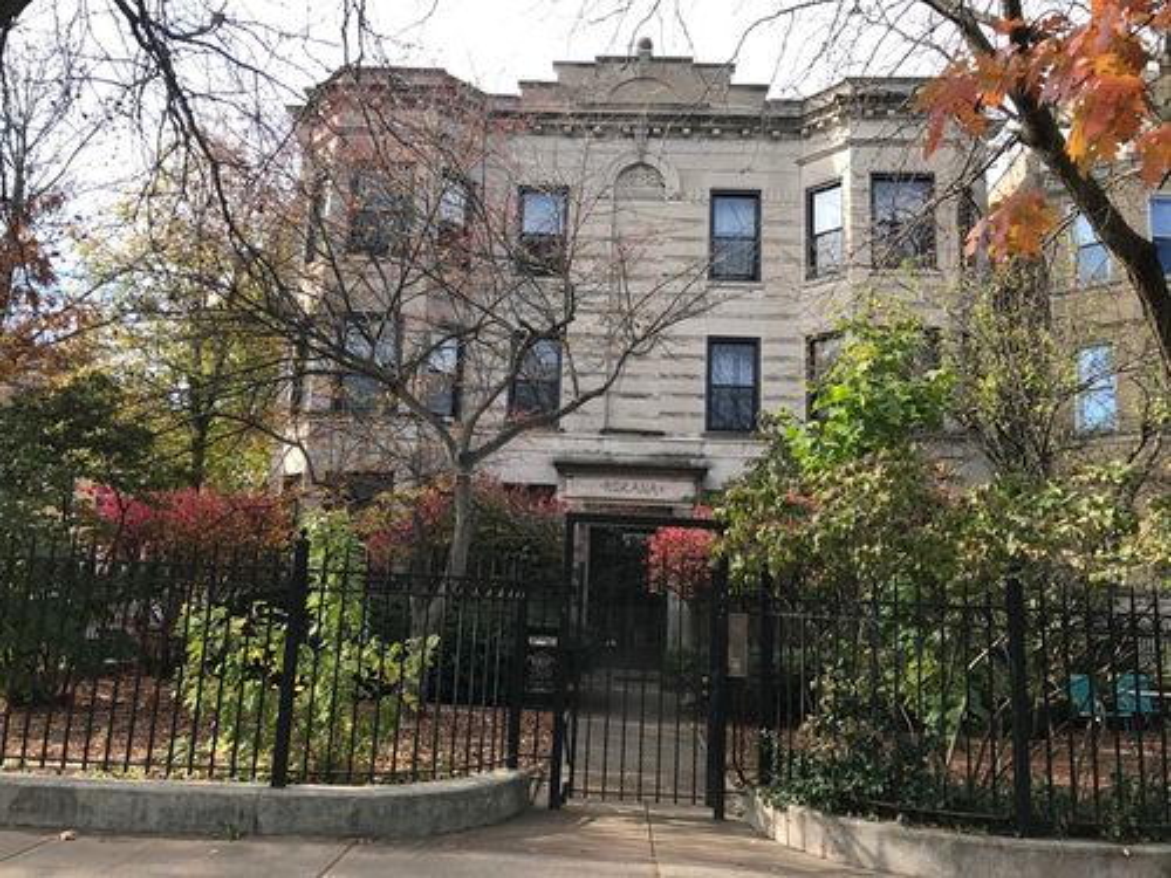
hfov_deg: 63.4
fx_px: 947
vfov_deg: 49.7
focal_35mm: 28
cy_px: 439
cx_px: 586
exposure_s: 1/634
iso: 20
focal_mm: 3.99
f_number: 1.8
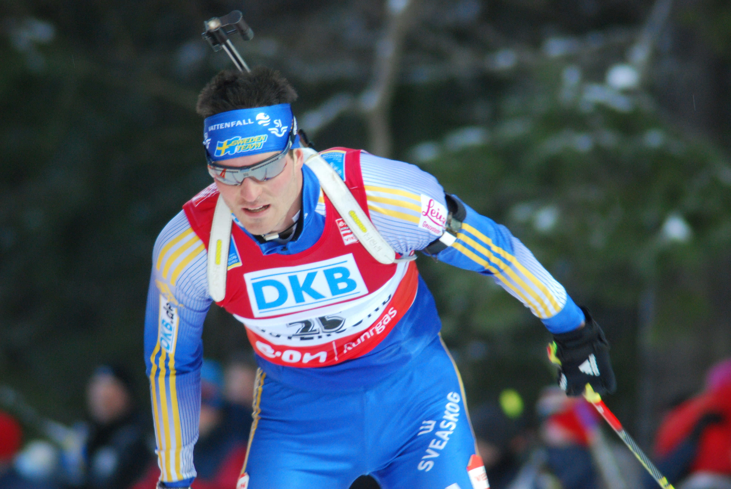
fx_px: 11588
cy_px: 244
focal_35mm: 570
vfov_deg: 2.4
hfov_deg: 3.6
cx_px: 366
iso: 800
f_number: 5.6
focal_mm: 380
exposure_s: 1/160
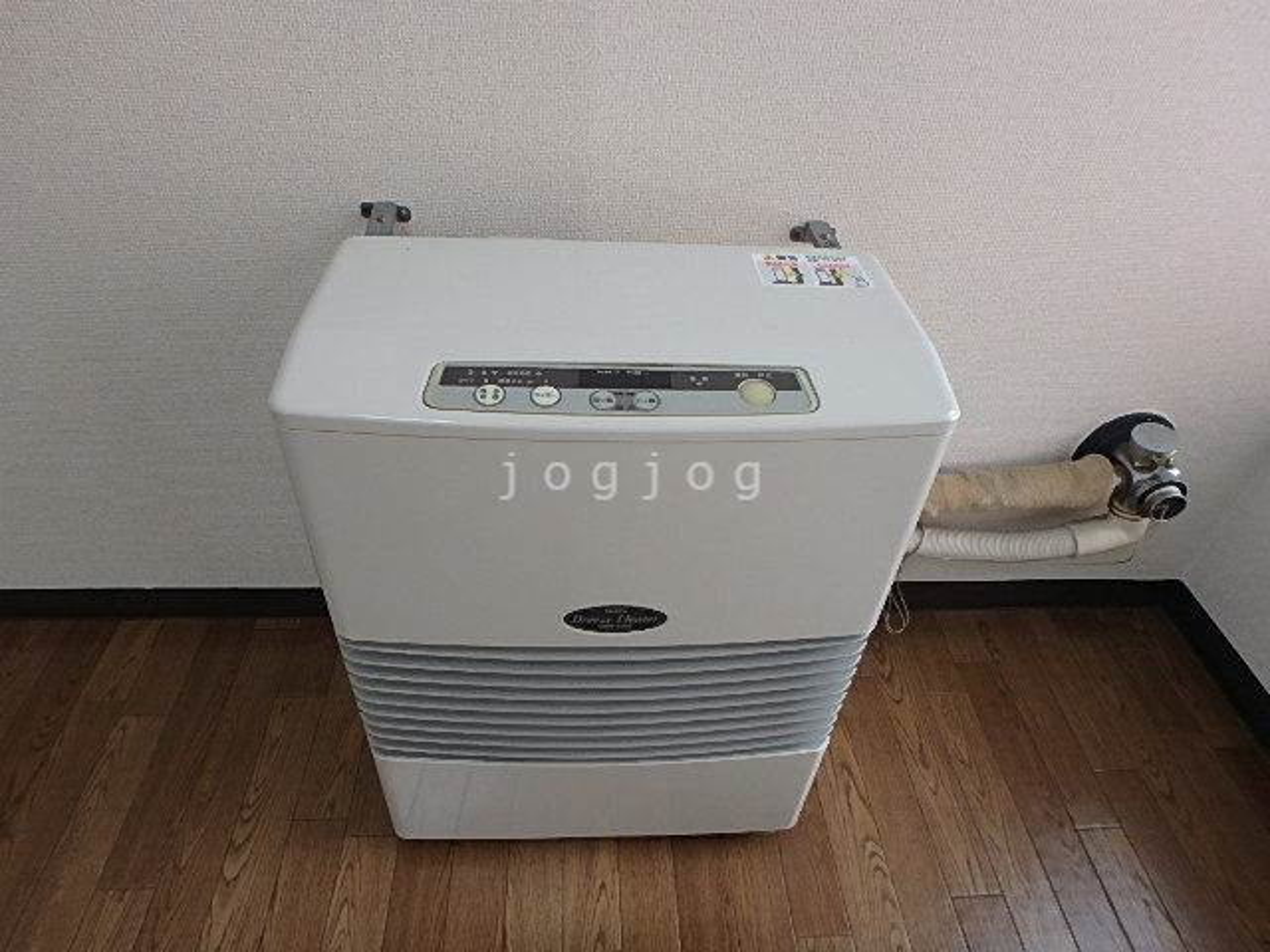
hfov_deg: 79.0
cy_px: 476
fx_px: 770
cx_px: 635
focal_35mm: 21
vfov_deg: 63.4
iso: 250
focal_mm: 3.7
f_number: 3.5
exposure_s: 1/30
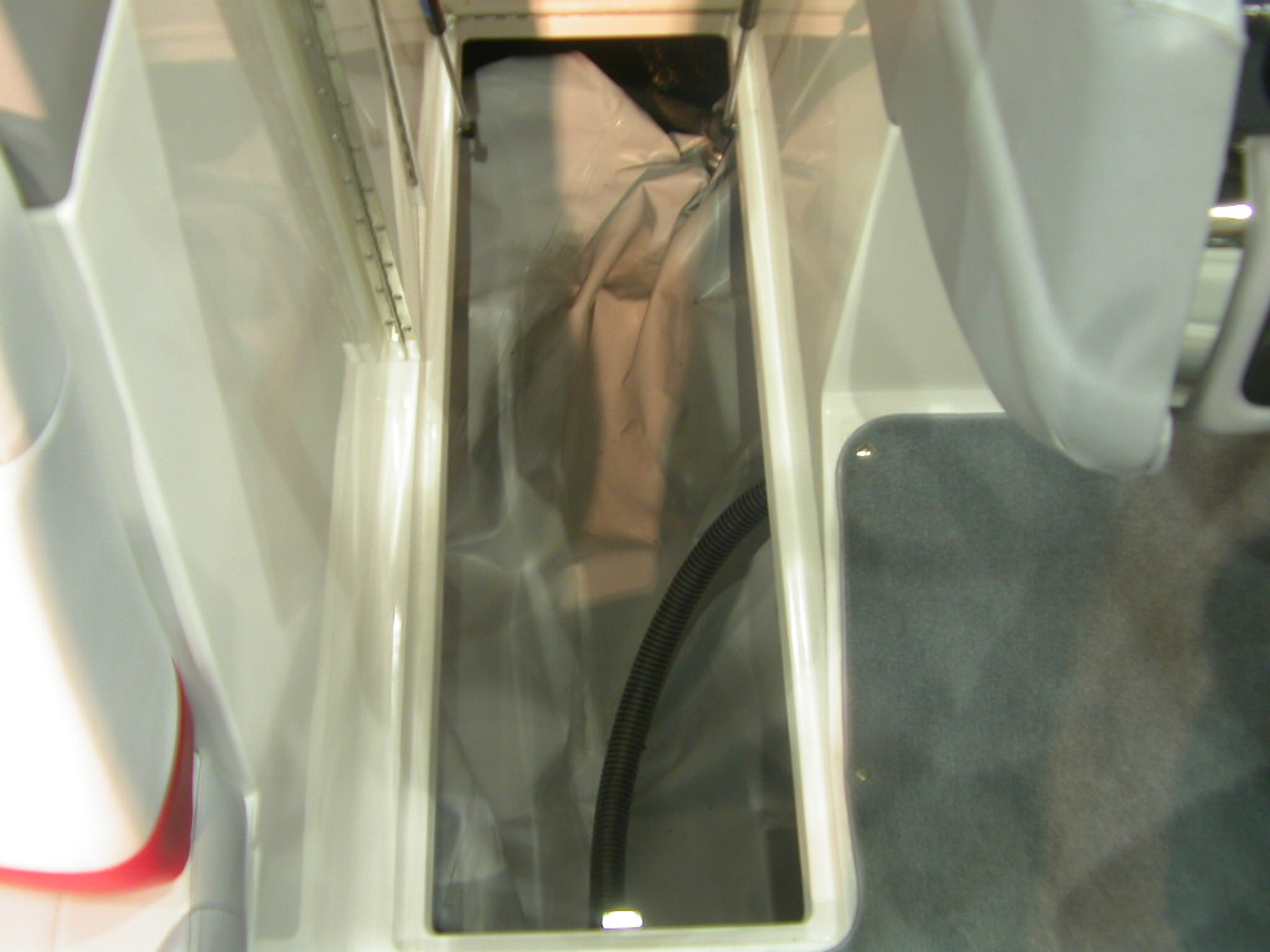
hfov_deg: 33.2
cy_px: 476
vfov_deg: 25.2
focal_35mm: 58
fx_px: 2128
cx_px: 635
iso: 100
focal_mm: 12
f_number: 3
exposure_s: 1/12.6
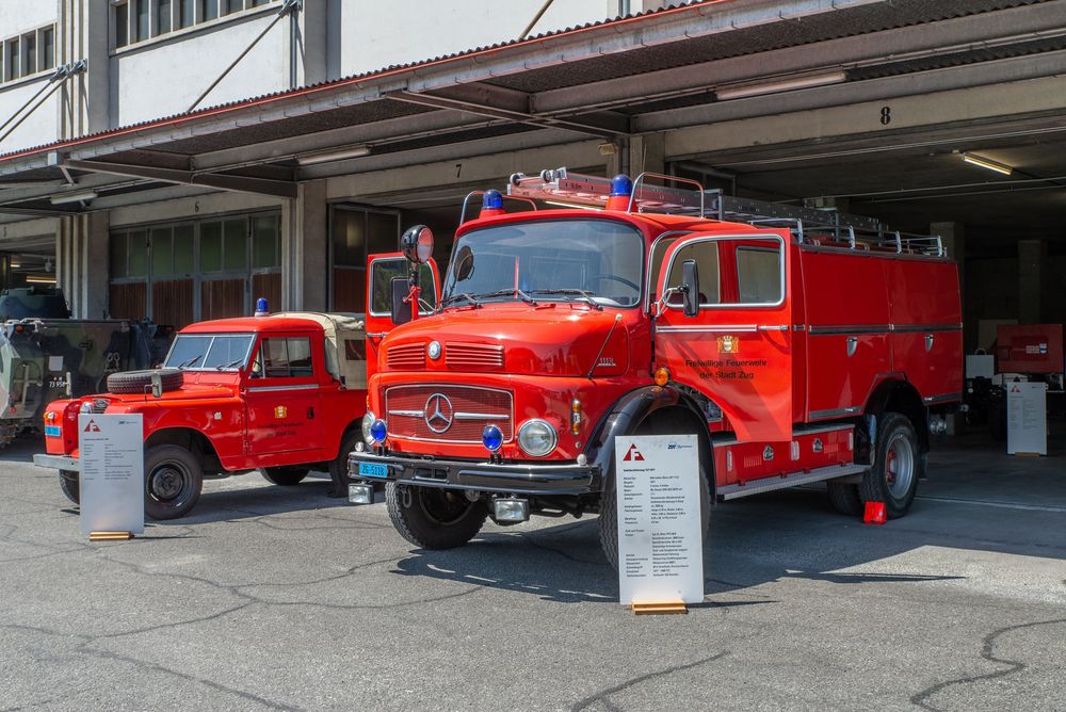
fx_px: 1185
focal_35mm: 40
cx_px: 533
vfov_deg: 33.4
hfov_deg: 48.4
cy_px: 356
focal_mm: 40
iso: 250
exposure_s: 1/320
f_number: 9
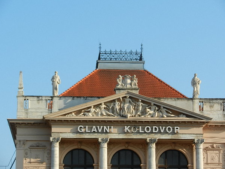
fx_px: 852
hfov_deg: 15.0
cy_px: 79
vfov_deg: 11.3
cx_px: 114
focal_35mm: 131
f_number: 5.1
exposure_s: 1/500
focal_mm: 22.2
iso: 160
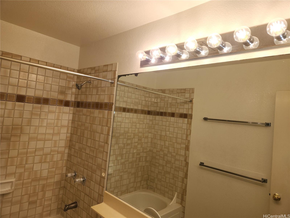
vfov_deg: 58.9
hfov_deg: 73.9
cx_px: 145
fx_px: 193
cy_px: 109
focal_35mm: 23
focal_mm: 5.4
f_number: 1.8
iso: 25
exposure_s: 1/60
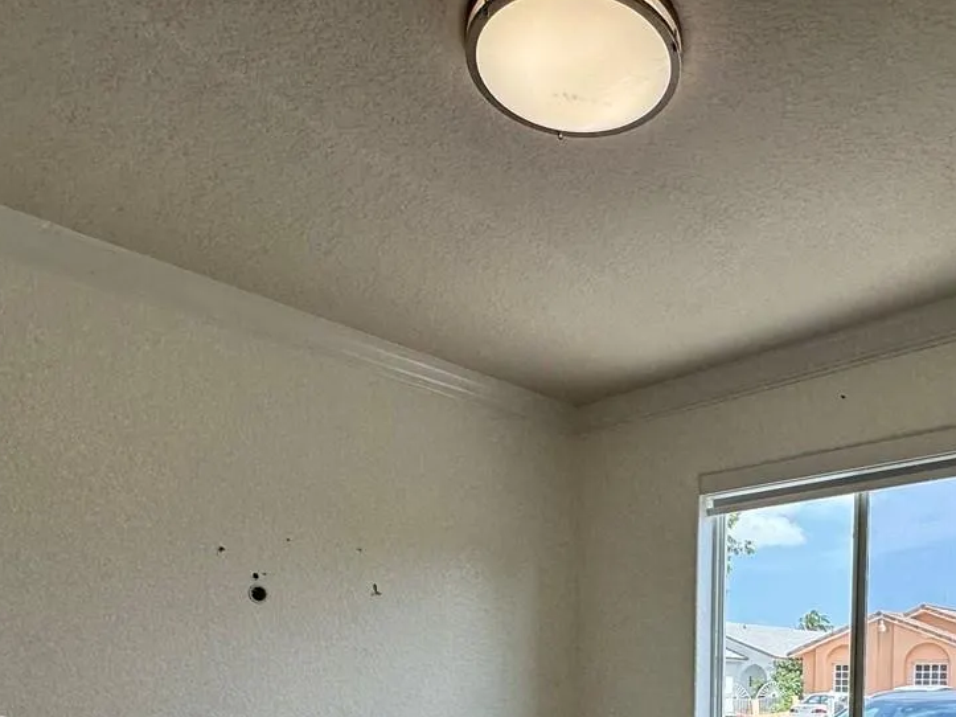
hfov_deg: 57.0
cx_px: 641
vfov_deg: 39.6
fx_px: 856
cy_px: 729
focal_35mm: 31
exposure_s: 1/239
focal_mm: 2.22
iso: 40
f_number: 2.2
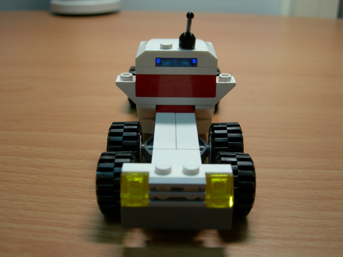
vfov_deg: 35.1
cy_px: 128
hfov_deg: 45.8
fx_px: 406
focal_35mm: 41
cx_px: 172
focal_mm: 8.5
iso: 50
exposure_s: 1/41.8
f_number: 2.9
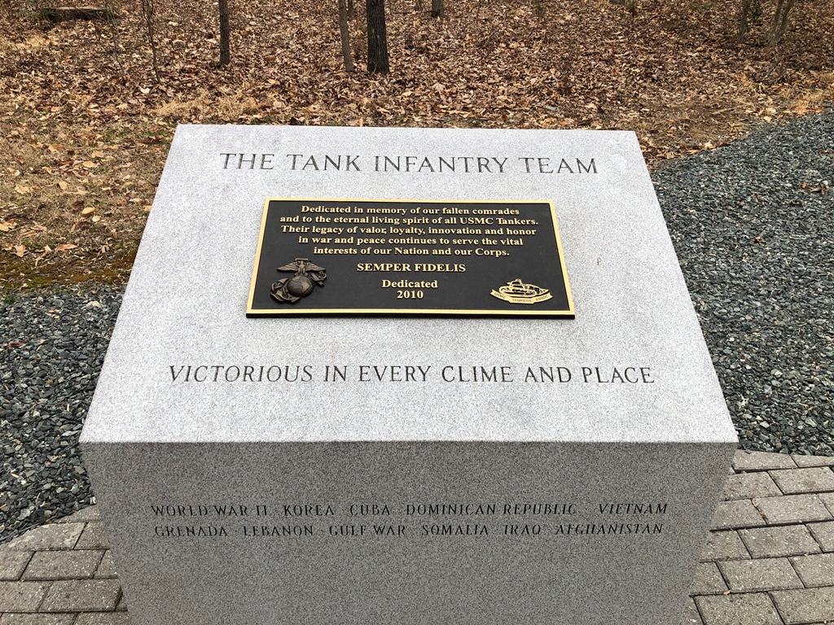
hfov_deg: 63.4
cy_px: 312
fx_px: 675
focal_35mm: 28
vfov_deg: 49.7
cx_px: 417
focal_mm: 3.99
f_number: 1.8
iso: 20
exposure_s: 1/368
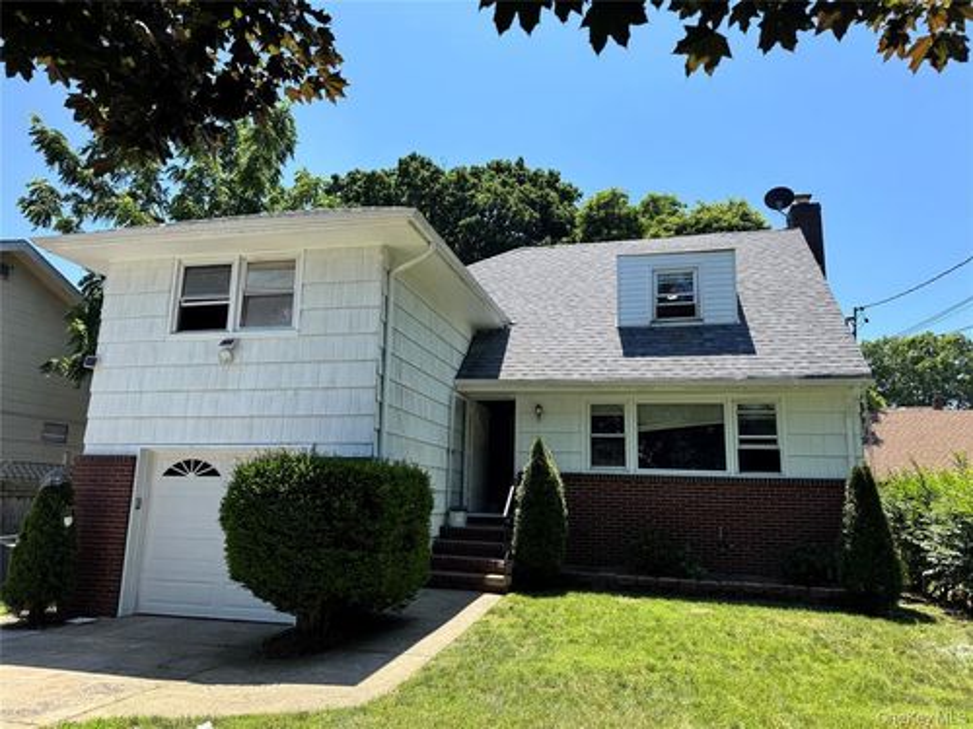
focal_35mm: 24
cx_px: 486
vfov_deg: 56.8
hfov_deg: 71.6
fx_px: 675
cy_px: 364
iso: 80
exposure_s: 1/2833
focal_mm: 6.76
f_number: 1.78
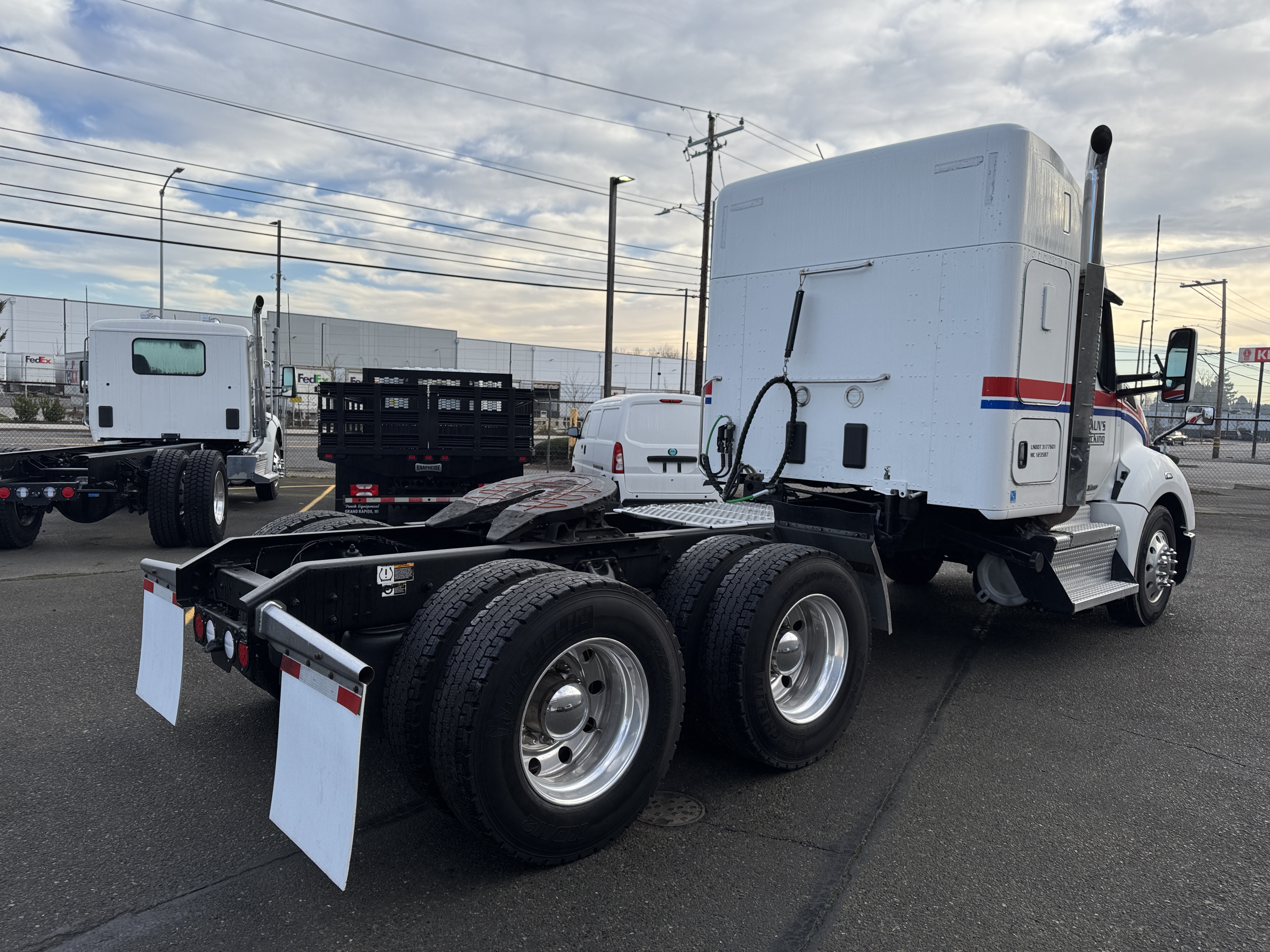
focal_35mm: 24
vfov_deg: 56.8
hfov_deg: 71.6
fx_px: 881
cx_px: 635
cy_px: 476
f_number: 1.78
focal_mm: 6.76
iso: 80
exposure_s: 1/1678
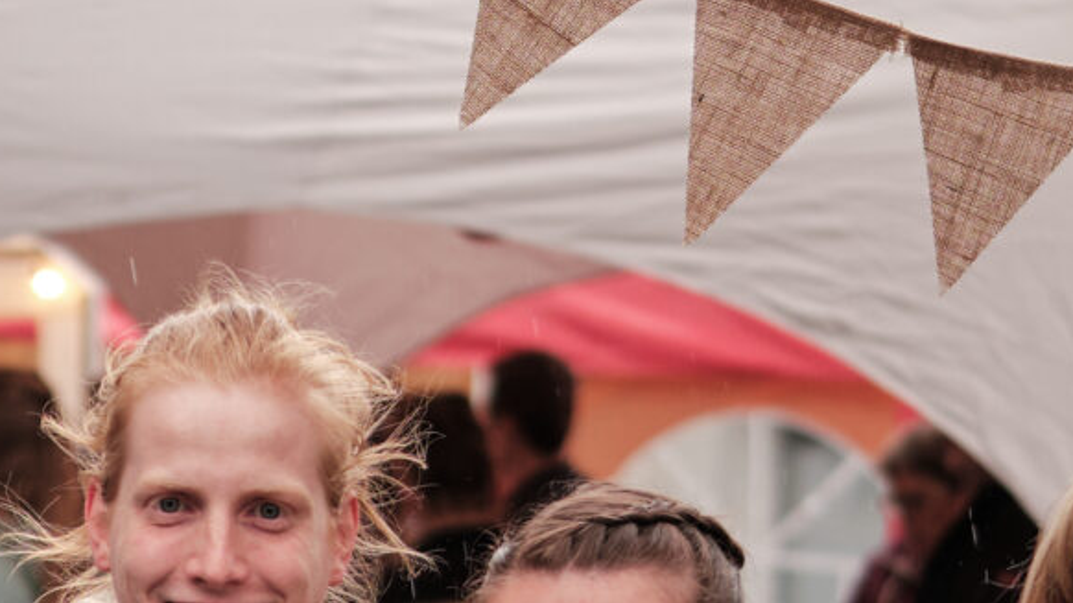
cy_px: 746
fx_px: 5376
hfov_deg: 11.3
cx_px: -26
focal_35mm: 189
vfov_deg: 6.4
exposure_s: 1/420
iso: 250
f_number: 1.2
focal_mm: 27
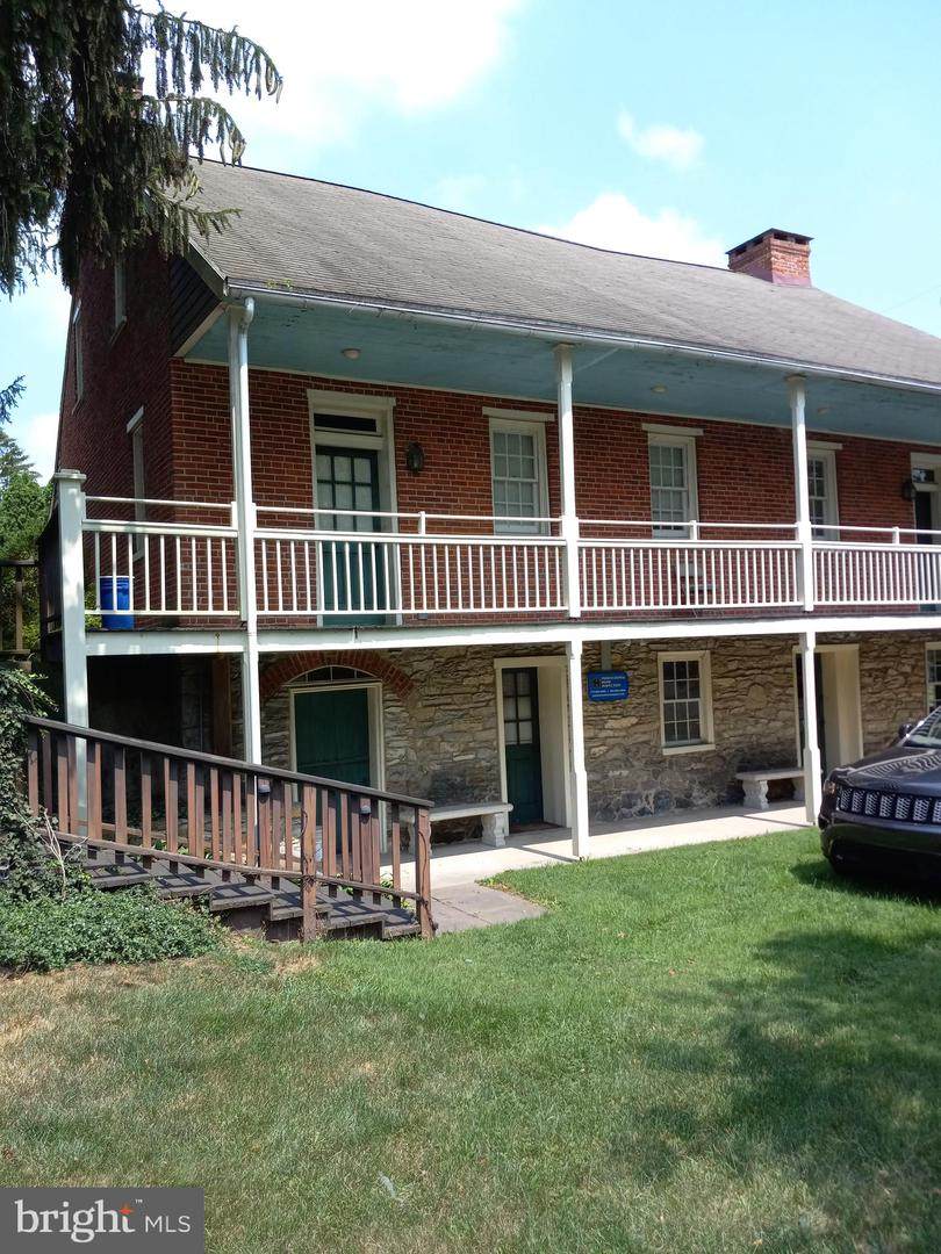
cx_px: 470
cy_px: 627
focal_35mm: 27
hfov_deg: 51.4
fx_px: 979
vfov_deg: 65.3
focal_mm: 3.94
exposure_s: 1/978
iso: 40
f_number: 1.8
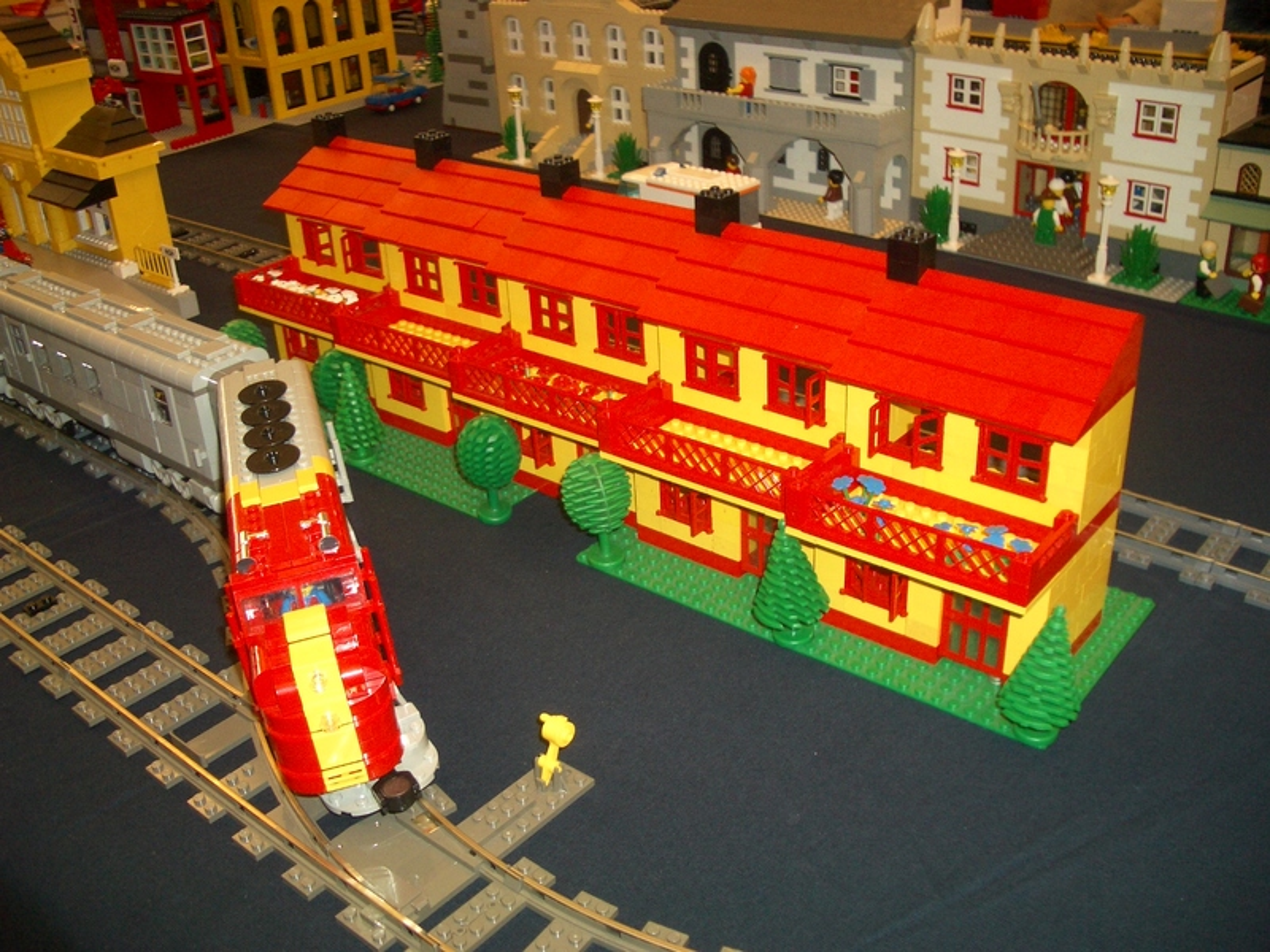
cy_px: 476
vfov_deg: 40.7
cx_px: 635
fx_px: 1284
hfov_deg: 52.6
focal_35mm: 35
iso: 100
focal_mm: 5.8
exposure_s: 1/60
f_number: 2.6
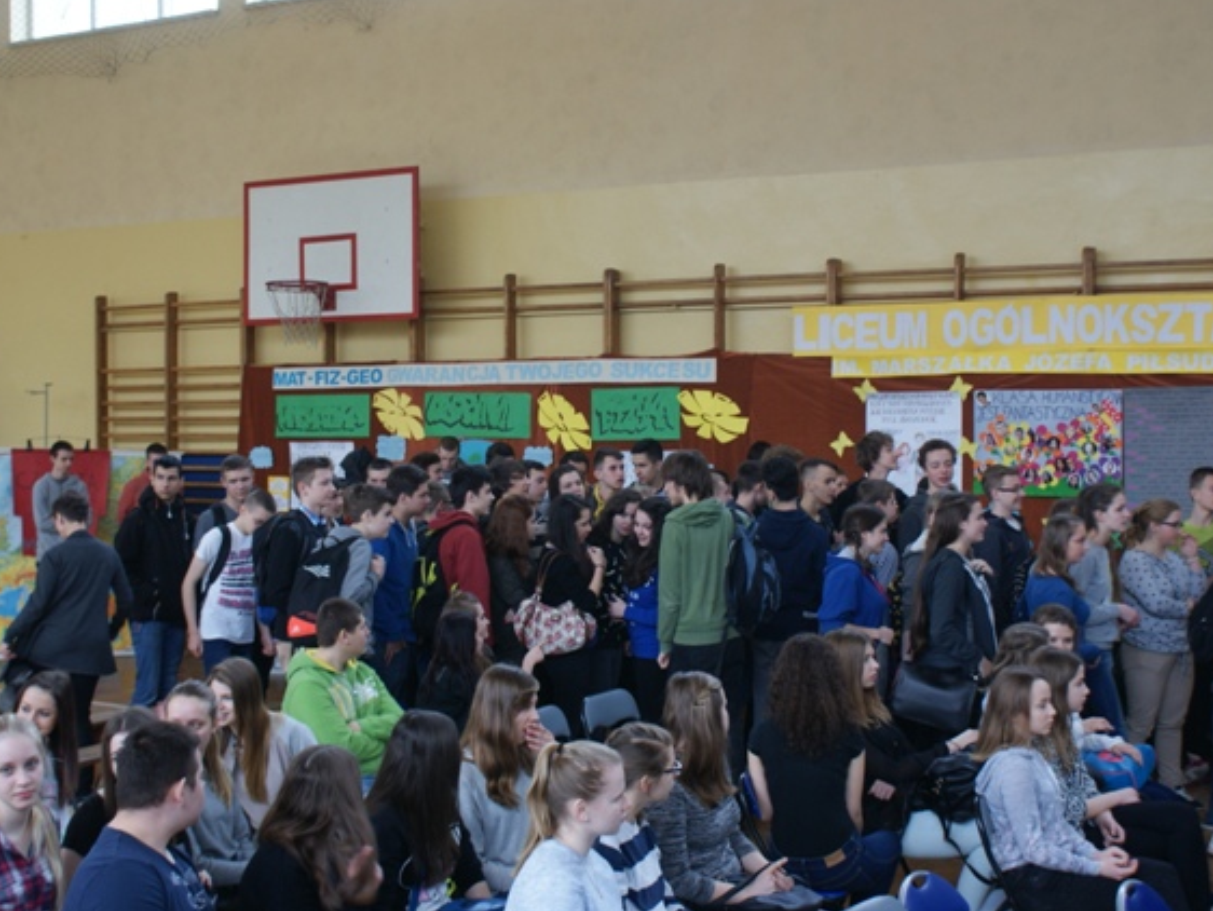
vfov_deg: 31.5
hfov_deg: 41.2
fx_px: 1613
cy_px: 456
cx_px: 624
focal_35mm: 46
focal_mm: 28
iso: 200
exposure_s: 1/50
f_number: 4.5
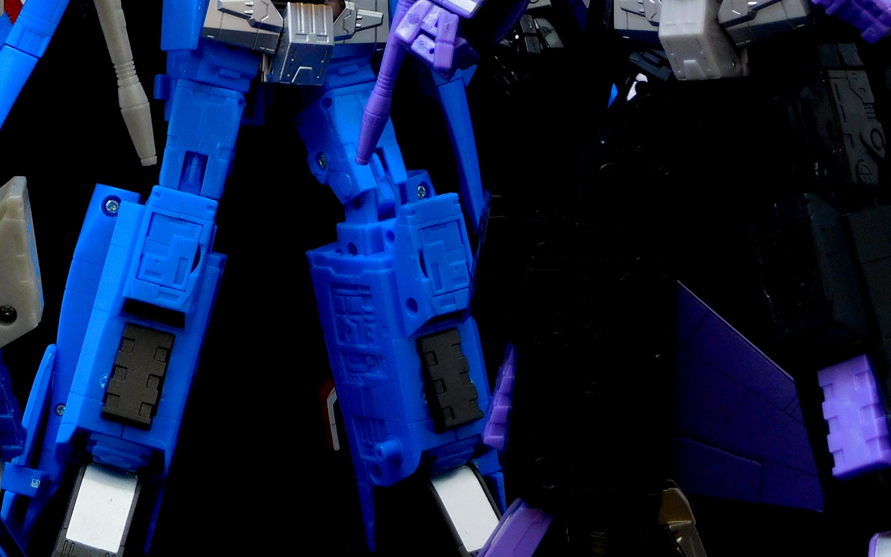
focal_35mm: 125
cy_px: 47
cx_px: 212
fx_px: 3035
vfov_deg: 10.4
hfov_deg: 16.6
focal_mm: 11.1
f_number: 4.4
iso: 200
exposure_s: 1/1.3
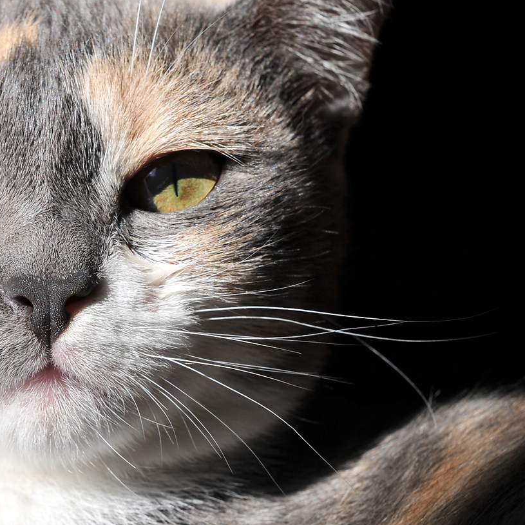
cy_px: 315
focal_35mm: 175
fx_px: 3003
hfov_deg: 9.9
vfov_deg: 10.0
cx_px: 56
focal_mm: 70
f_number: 9
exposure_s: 1/320
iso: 200
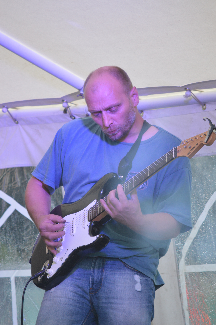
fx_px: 4057
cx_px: 108
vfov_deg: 4.6
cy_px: 162
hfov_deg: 3.0
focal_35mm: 450
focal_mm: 300
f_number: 5.6
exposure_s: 1/125
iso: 450
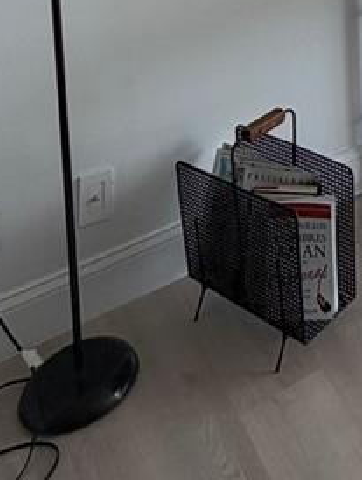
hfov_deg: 20.9
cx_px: 523
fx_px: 849
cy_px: -288
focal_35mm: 61
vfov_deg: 23.4
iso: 64
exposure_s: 1/129
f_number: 2.2
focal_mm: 2.22
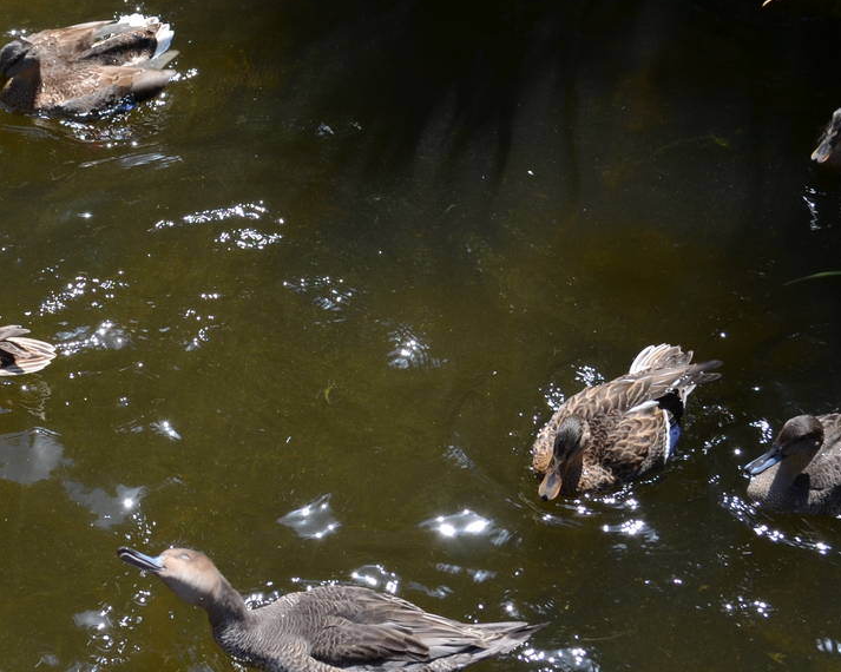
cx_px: 74
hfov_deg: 22.7
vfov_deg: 18.7
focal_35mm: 82
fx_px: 2040
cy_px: 278
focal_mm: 26
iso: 160
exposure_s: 1/250
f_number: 8
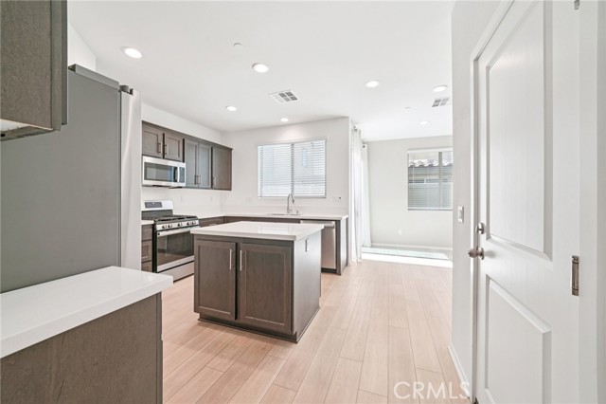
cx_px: 303
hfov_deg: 108.4
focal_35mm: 13
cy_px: 202
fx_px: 219
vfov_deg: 85.4
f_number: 9
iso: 250
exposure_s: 1/30
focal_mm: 13
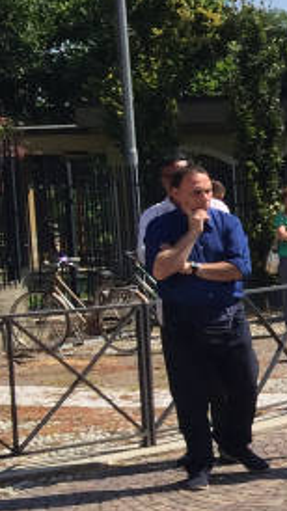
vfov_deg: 18.2
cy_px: 291
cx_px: 908
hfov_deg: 8.4
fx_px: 1597
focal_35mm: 118
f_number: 2.2
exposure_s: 1/2198
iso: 32
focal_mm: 4.15
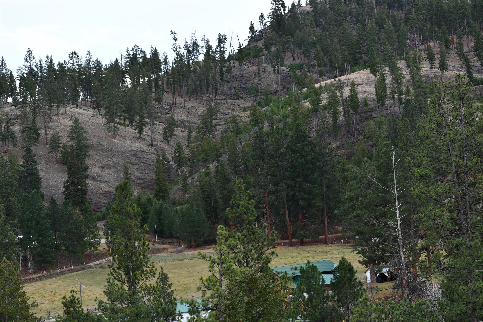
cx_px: 242
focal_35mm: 105
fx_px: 1409
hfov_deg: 19.5
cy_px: 161
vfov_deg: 13.0
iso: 200
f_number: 5.6
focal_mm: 70
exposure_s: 1/250
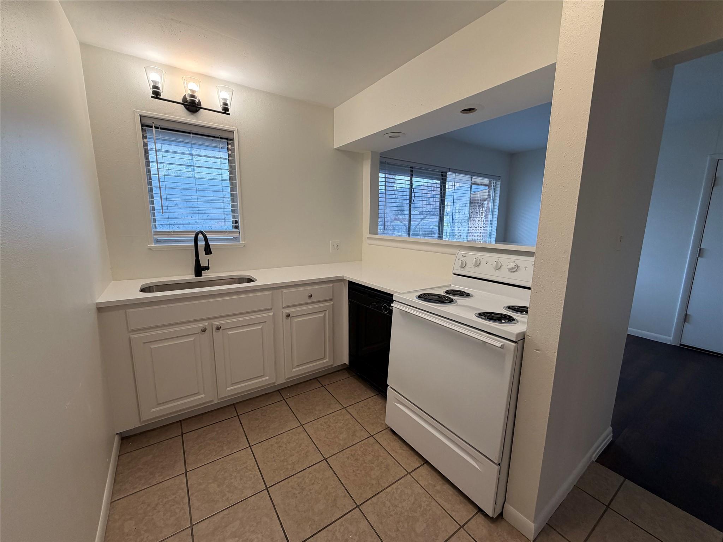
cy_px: 271
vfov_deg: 85.7
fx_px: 292
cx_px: 362
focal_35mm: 14
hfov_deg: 102.1
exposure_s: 1/120
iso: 125
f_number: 2.2
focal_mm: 2.22
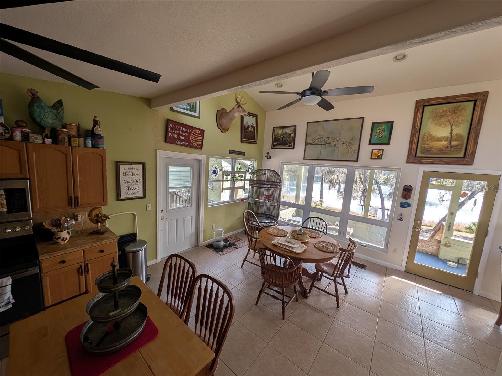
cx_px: 251
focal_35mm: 12
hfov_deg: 110.5
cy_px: 188
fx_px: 174
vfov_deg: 94.5
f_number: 1.95
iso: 49
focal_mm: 2.23
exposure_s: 1/207
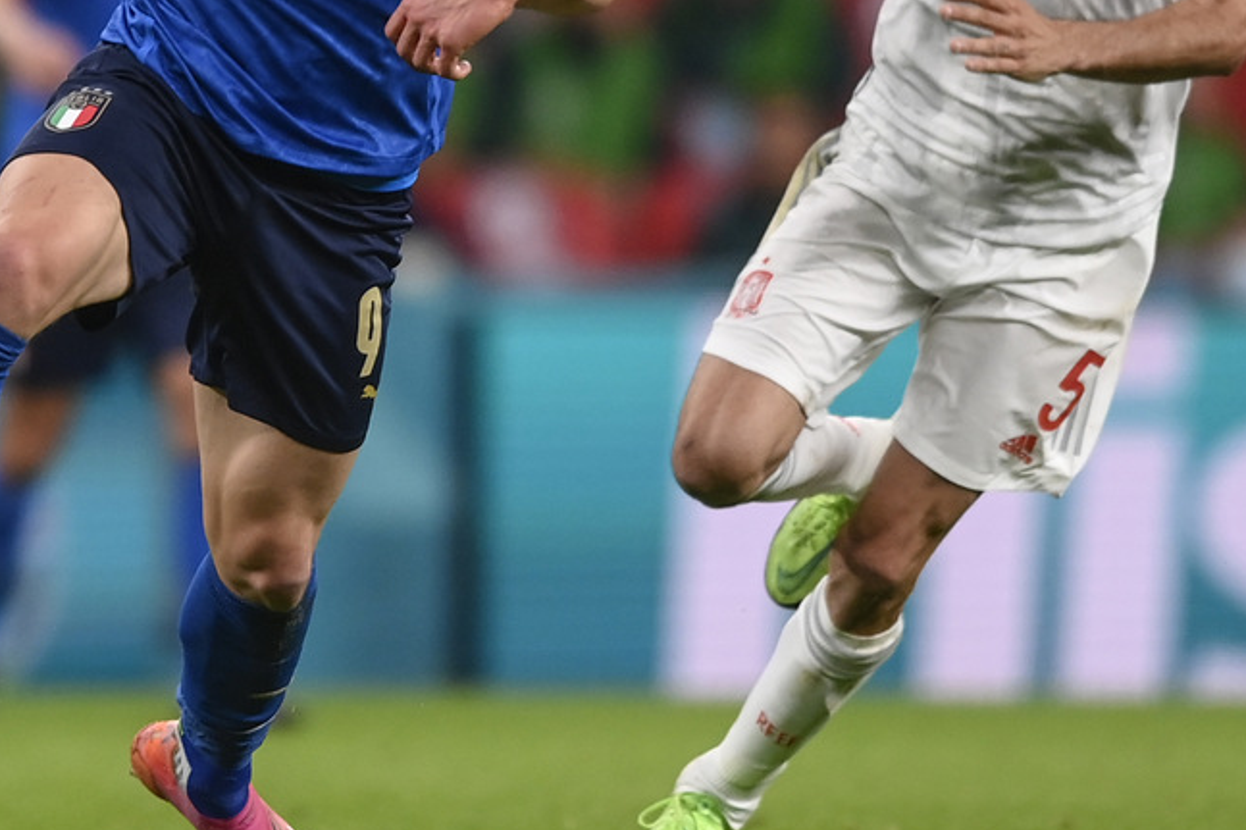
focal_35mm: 865
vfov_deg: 1.6
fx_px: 29929
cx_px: 402
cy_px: 122
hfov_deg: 2.4
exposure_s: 1/1250
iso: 1600
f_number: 2.8
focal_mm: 400
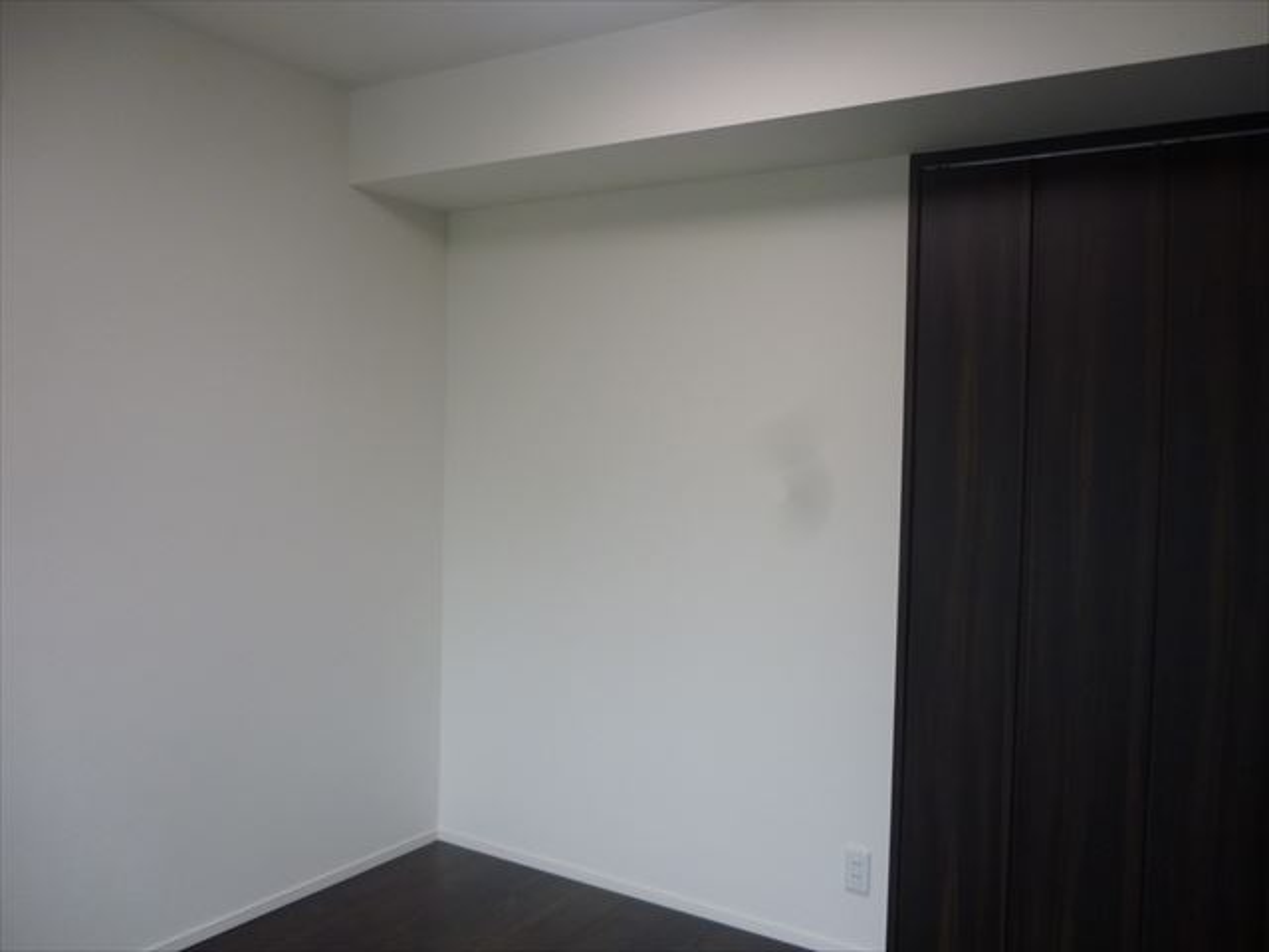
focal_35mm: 28
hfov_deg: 63.4
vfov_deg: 49.7
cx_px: 634
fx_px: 1026
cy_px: 476
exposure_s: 1/60
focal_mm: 5
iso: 200
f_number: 3.1
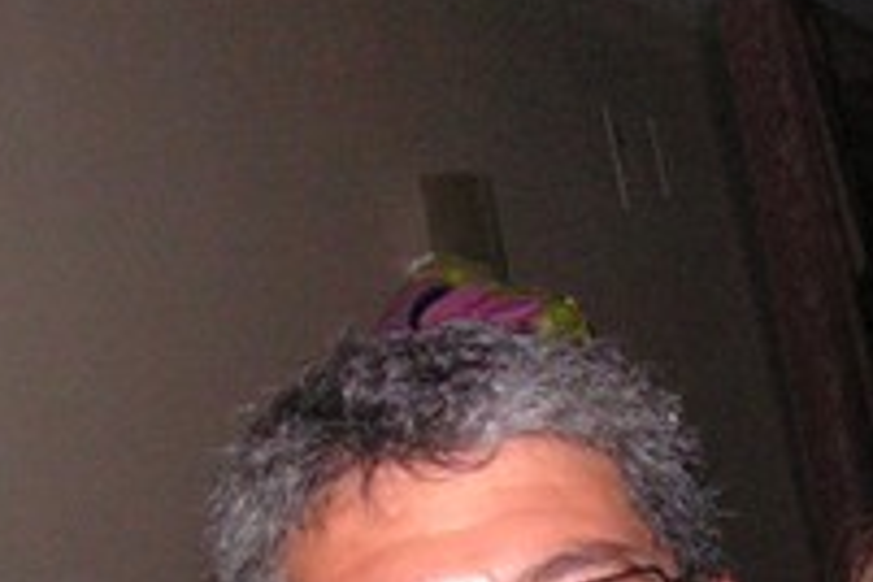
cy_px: 929
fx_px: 3613
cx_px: 860
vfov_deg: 8.9
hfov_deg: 13.6
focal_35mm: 149
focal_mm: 6
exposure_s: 1/40
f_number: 3.2
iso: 200
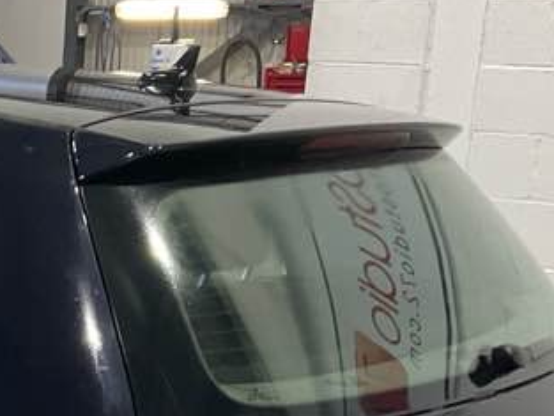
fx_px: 1681
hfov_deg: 17.5
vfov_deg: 13.6
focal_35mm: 105
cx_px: -169
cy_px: 531
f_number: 1.8
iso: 100
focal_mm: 3
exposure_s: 1/60
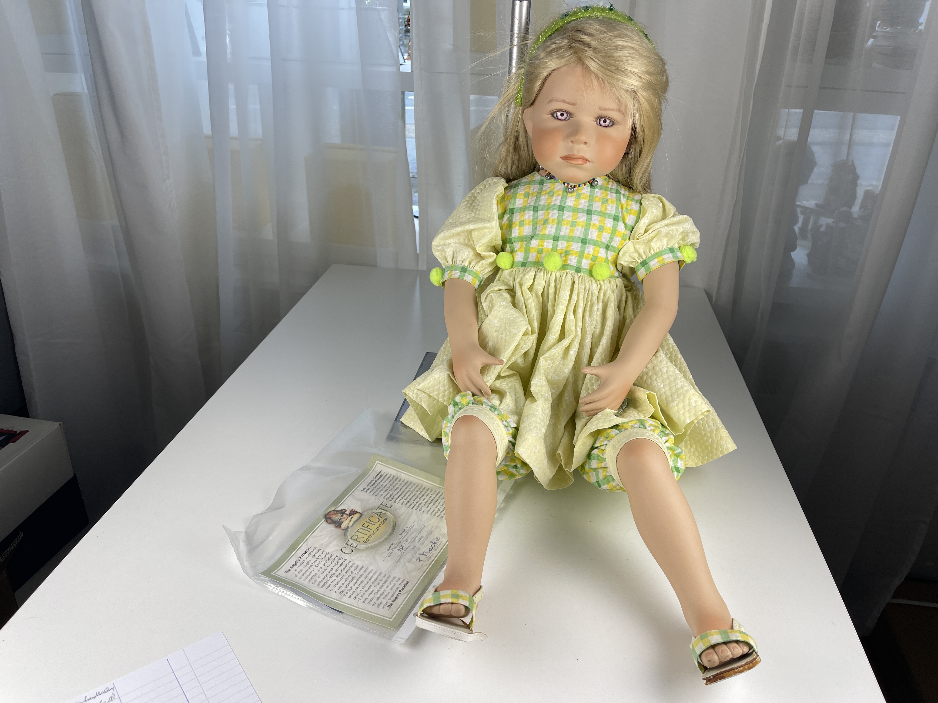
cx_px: 469
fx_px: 677
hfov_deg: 69.4
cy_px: 352
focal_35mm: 25
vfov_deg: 54.9
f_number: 1.6
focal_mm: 5.1
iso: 32
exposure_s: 1/170
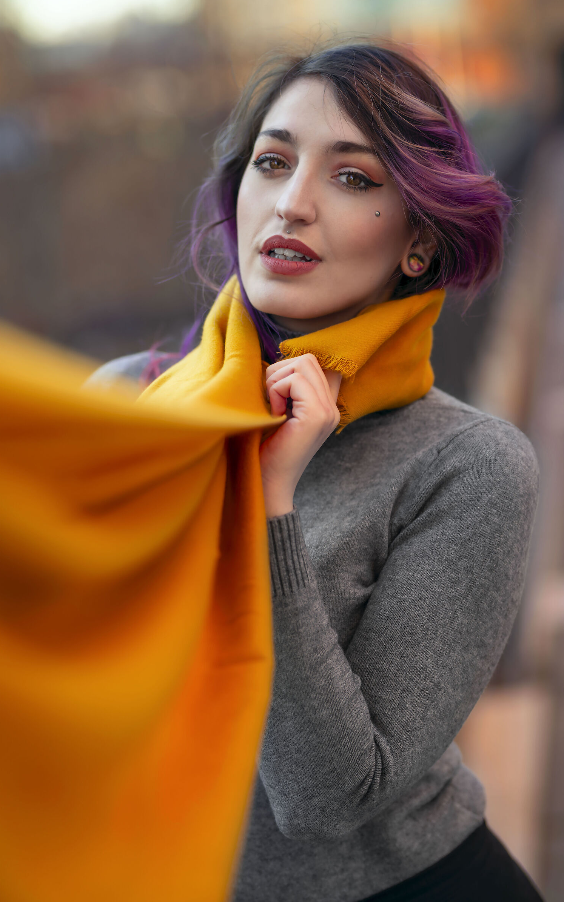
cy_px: 451
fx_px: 2139
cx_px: 279
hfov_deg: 15.0
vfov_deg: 23.8
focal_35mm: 87
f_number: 2
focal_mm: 85
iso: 100
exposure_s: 1/250
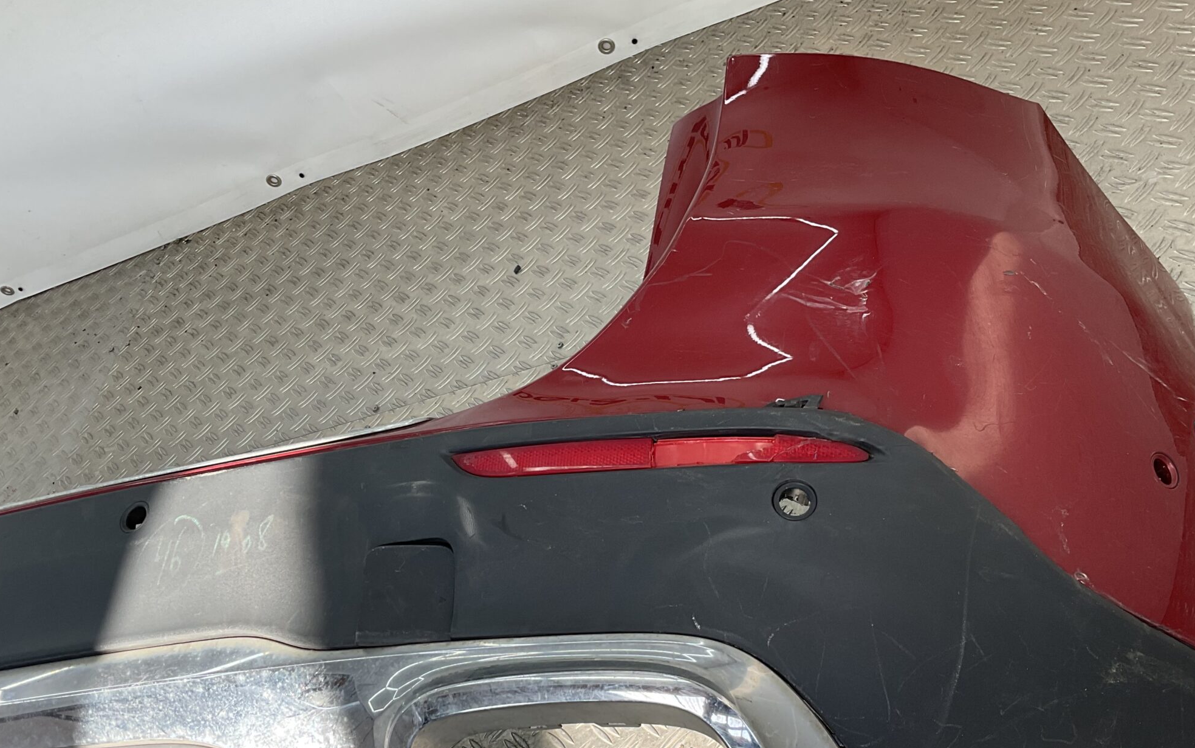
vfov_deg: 31.8
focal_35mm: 40
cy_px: 483
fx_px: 1303
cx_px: 595
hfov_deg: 49.3
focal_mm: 3
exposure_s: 1/164
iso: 16
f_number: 1.8
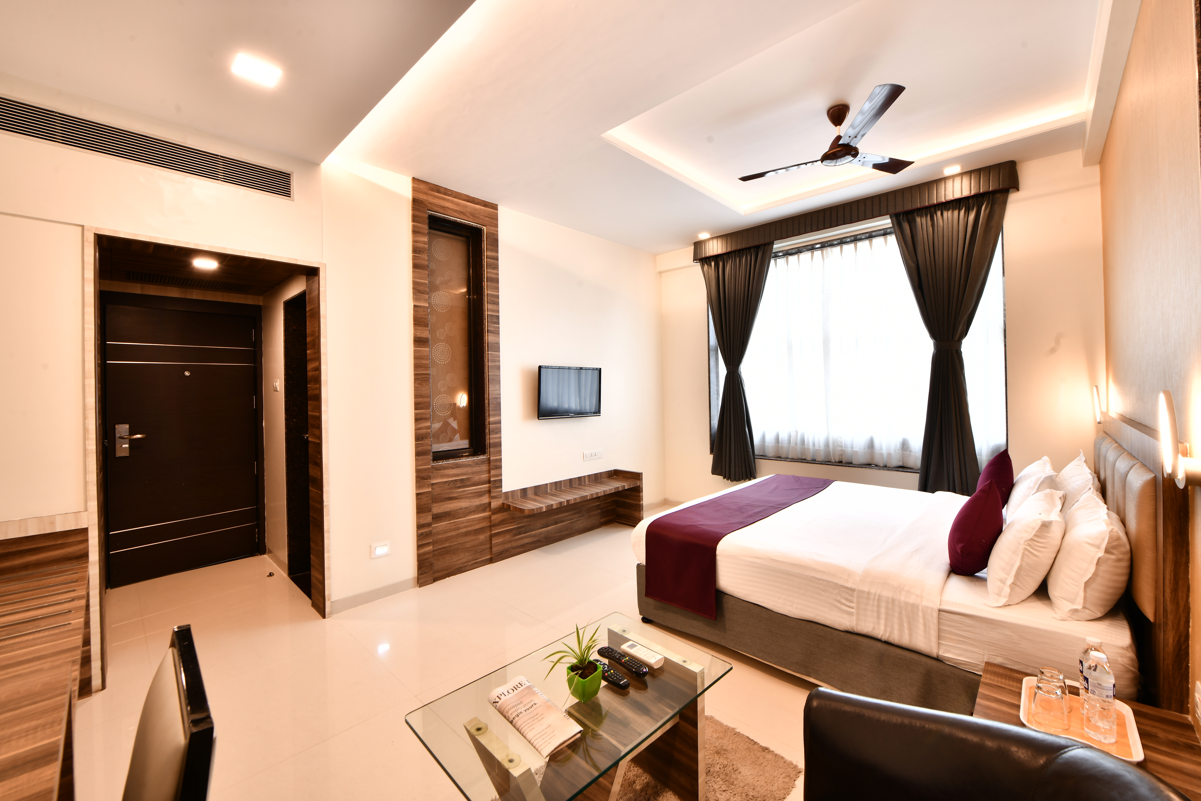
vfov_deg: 81.2
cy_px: 400
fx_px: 467
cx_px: 600
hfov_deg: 104.3
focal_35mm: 14
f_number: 13
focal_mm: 14
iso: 80
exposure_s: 1
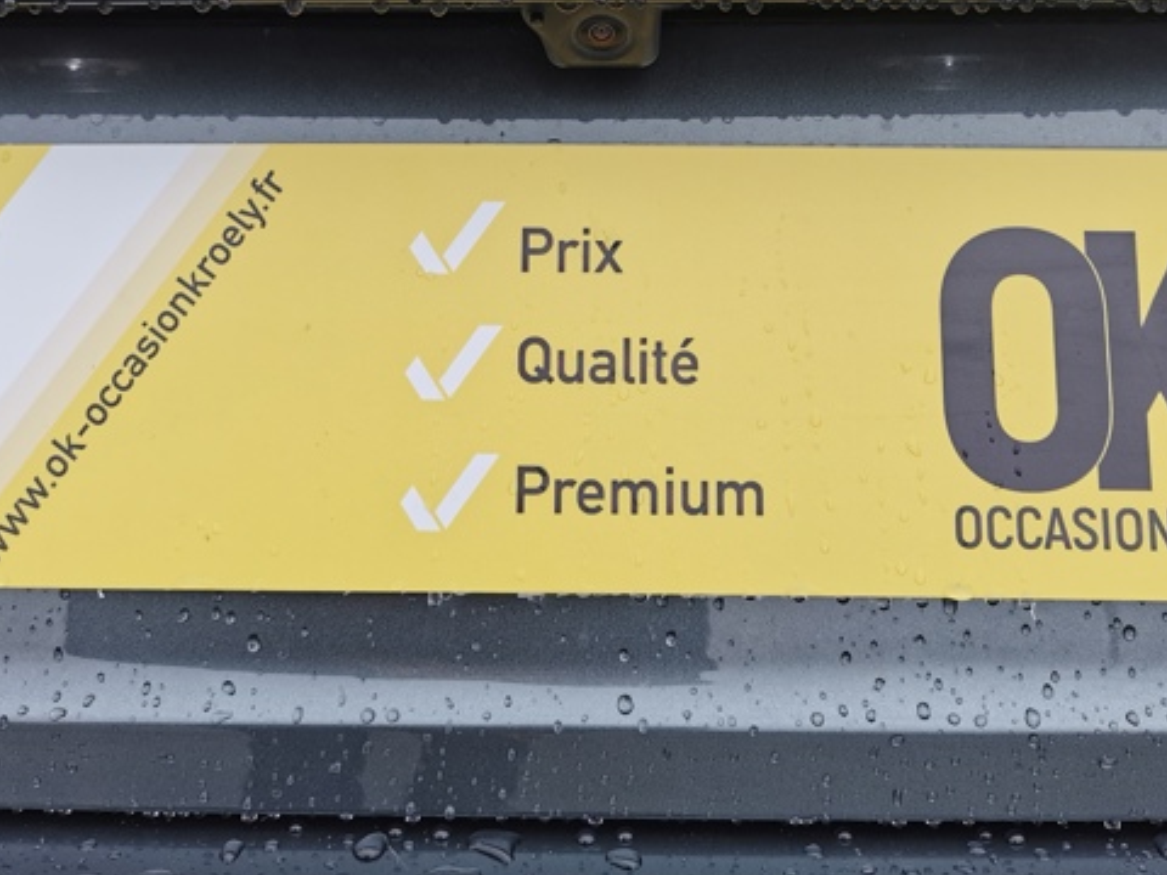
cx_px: 603
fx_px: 1517
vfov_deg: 31.4
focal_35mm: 45
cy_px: 177
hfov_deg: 42.1
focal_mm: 5.58
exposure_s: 1/1159
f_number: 1.8
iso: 50
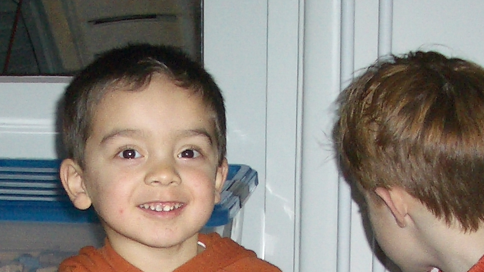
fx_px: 1553
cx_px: 161
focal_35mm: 121
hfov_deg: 17.7
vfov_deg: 9.6
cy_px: 465
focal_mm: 5.8
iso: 100
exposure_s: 1/60
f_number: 2.6
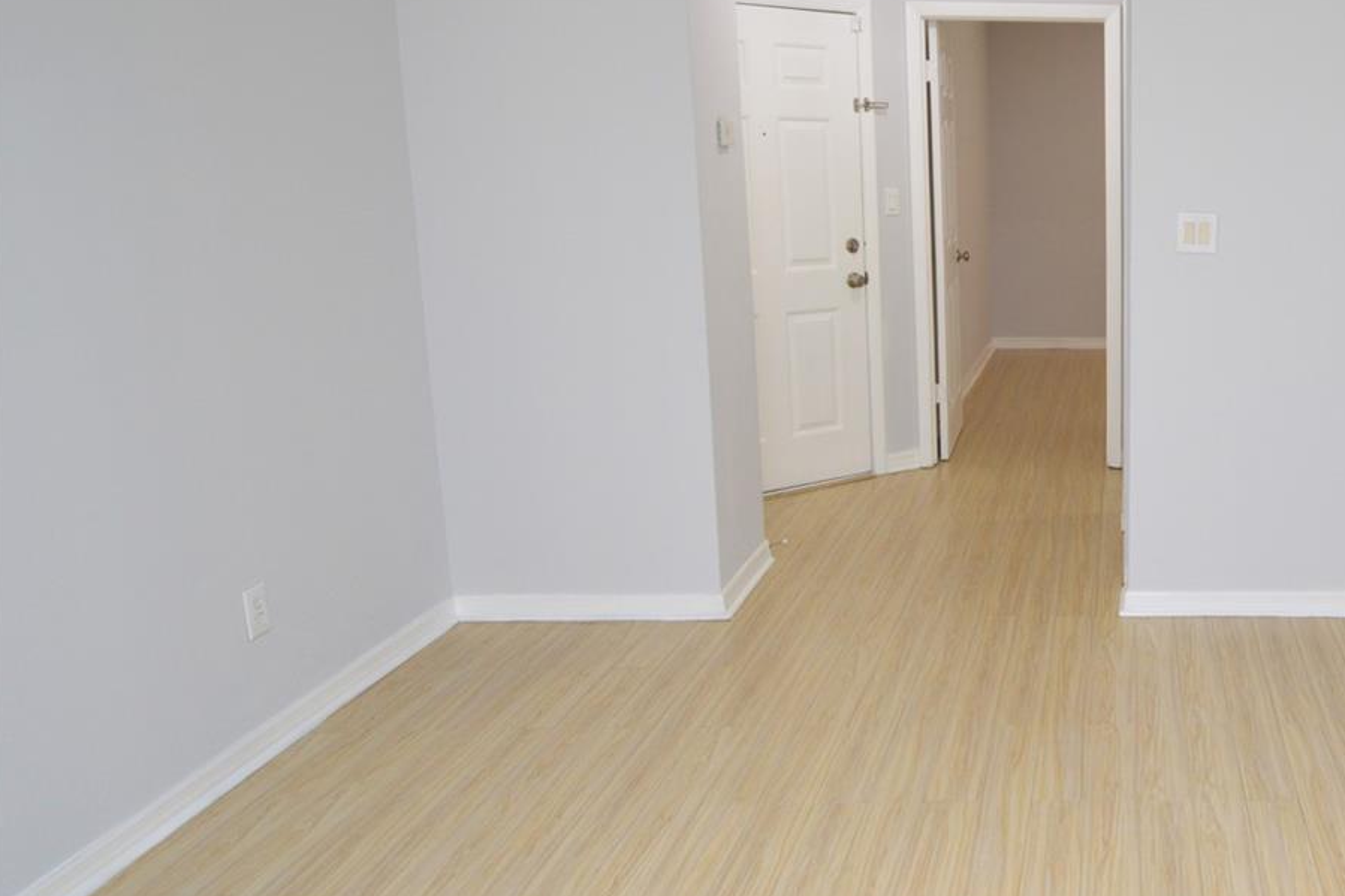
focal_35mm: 32
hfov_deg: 52.3
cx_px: 1188
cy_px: 438
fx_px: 1195
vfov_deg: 41.1
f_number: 4
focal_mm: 12
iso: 450
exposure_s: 1/60
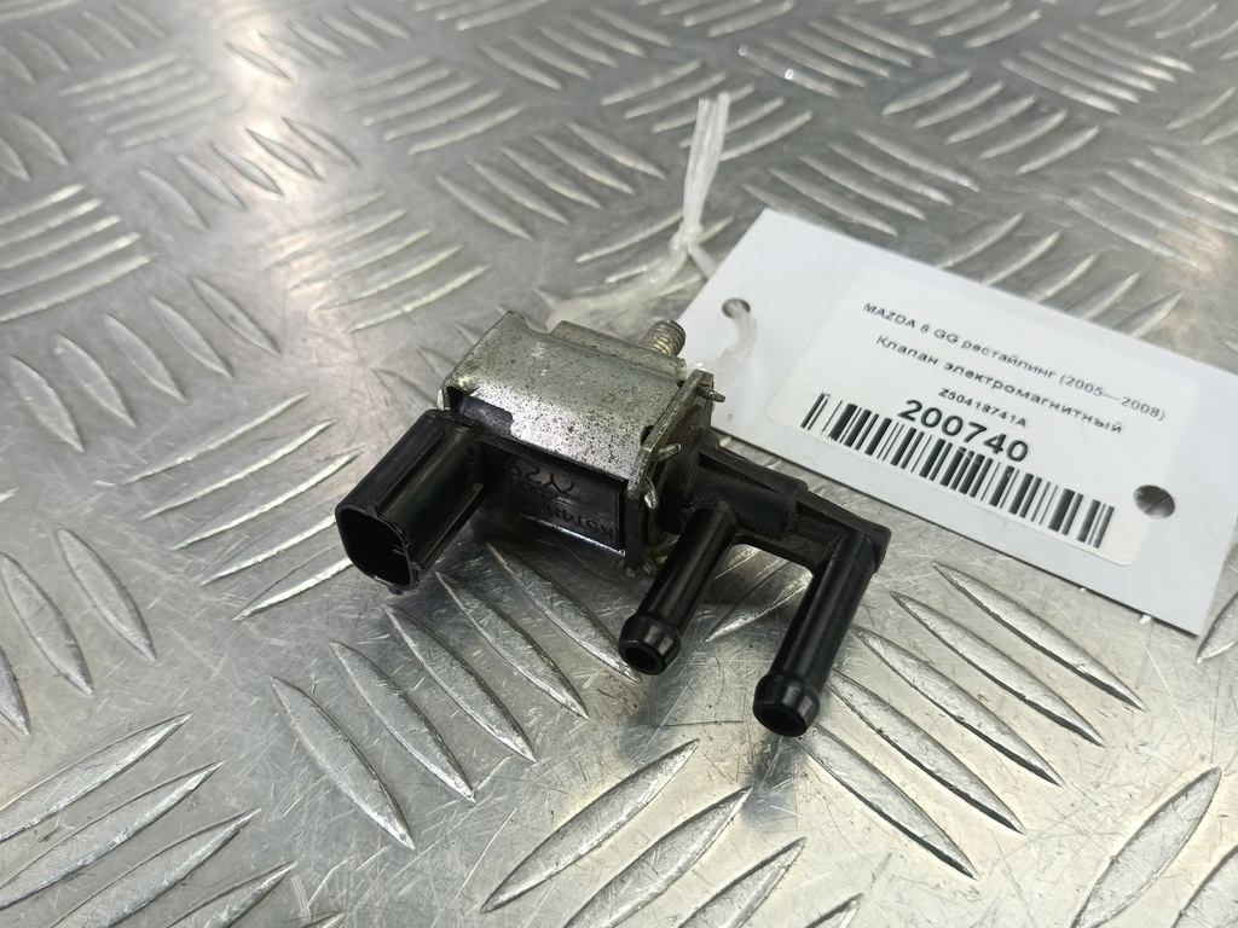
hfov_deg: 73.9
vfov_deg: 58.9
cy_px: 464
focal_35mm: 23
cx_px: 619
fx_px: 823
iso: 118
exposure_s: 1/50
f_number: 1.6
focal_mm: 4.11
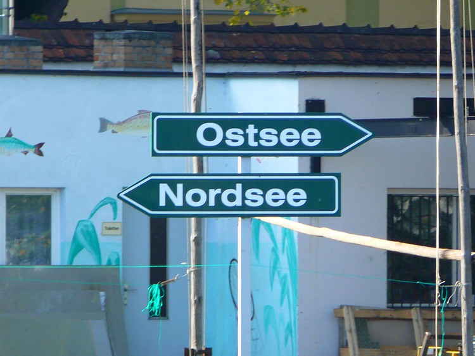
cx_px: 238
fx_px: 8203
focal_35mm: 598
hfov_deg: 3.3
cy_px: 178
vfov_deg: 2.5
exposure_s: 1/125
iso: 200
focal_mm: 88.8
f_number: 3.7
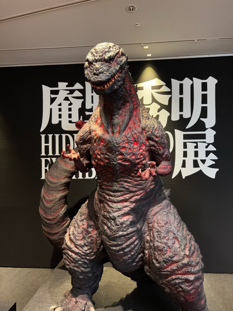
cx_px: 116
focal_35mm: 26
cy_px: 156
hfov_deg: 53.1
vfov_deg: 67.3
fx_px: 233
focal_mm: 5.7
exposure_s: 1/40
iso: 400
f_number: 1.5
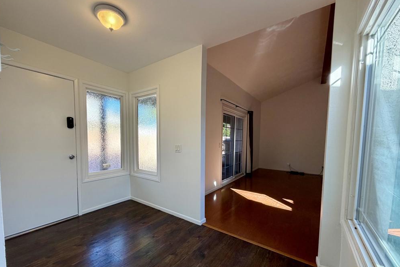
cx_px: 196
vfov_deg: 77.0
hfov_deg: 100.4
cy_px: 150
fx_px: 167
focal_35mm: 15
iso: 100
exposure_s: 1/120
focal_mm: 2.22
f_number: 2.2
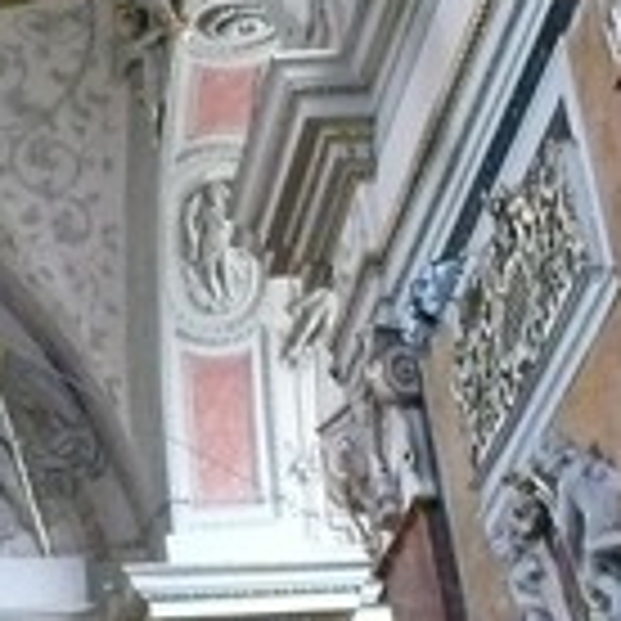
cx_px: -477
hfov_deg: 9.9
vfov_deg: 9.5
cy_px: -747
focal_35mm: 168
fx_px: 3410
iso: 800
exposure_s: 1/25
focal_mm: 7.4
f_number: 2.8
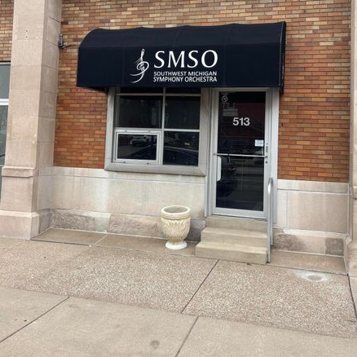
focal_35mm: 35
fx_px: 408
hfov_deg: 47.2
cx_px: 194
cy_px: 118
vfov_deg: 46.4
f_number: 1.6
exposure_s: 1/702
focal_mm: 5.96
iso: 50
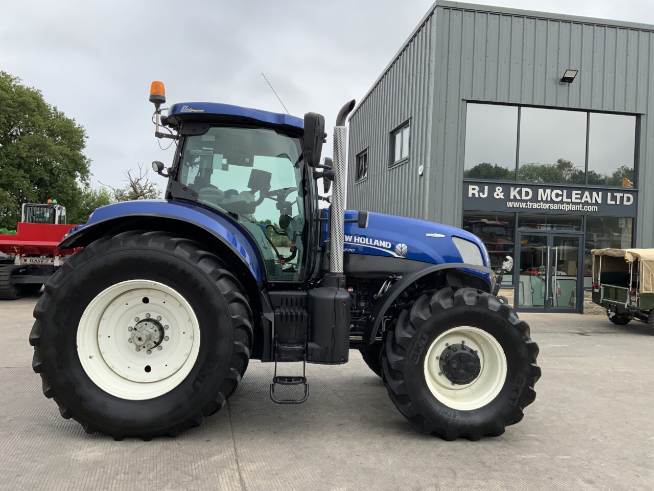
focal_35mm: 29
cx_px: 327
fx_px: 548
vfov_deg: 48.2
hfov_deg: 61.7
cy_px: 246
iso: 16
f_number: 1.8
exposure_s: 1/1055
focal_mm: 3
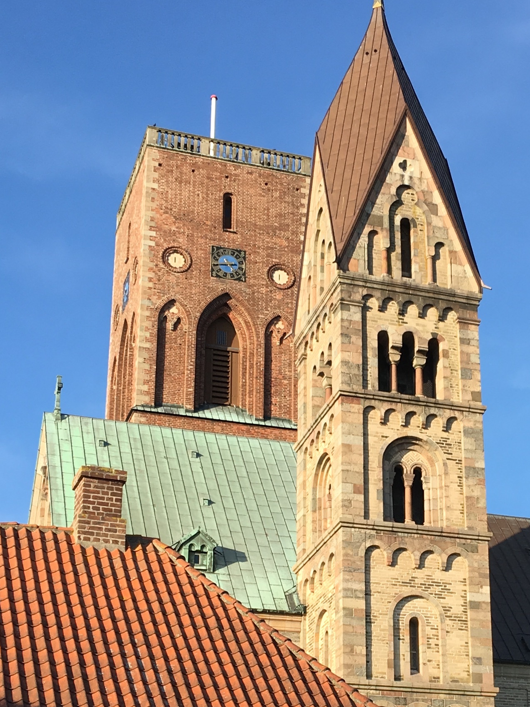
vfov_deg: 27.8
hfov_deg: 21.0
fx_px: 1409
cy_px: 514
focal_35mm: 69
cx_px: 437
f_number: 2.2
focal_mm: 4.15
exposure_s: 1/668
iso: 25
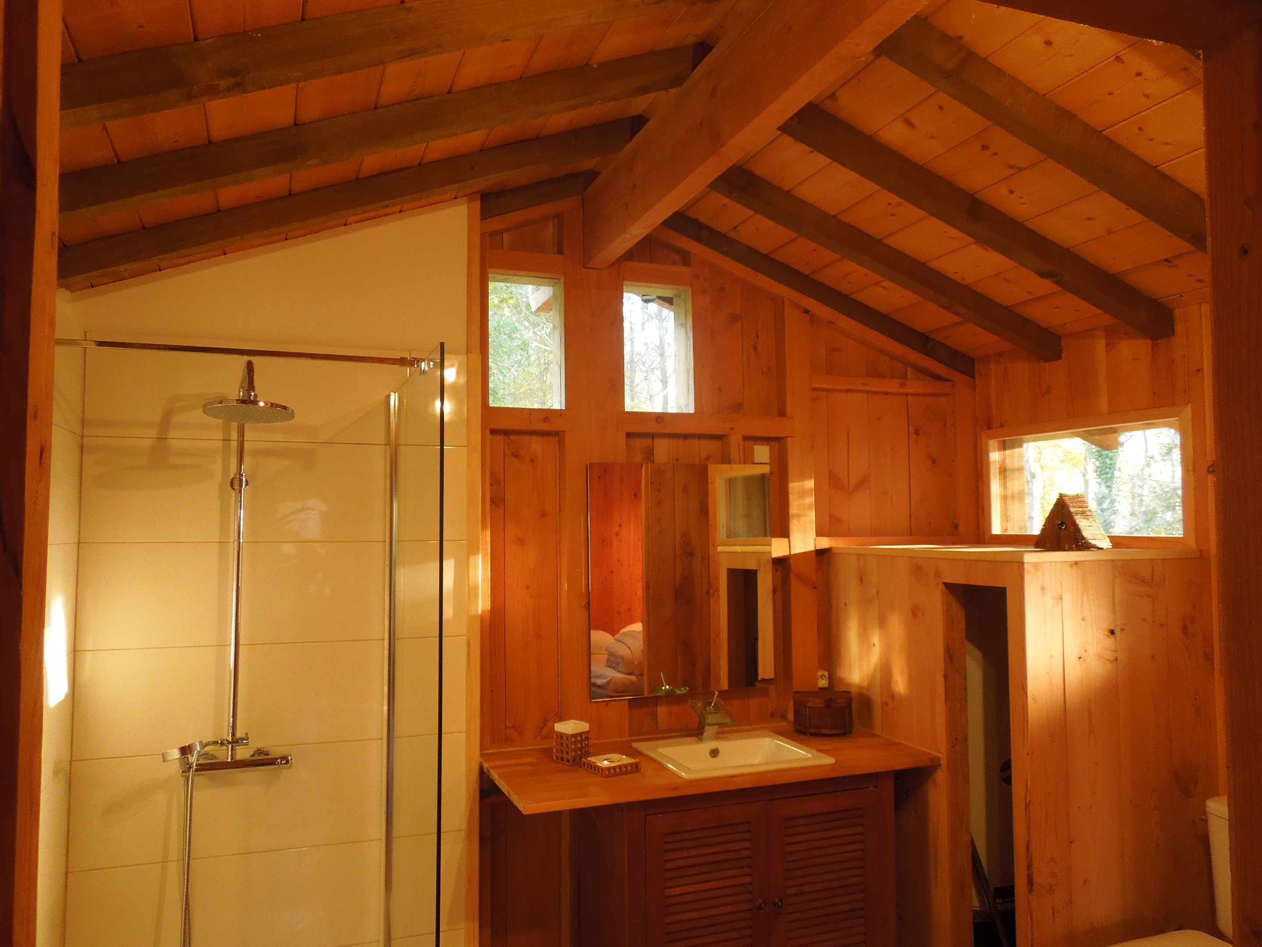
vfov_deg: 54.9
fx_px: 911
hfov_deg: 69.4
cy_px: 474
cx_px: 631
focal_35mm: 25
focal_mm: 4.5
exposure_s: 1/15
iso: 400
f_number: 3.3
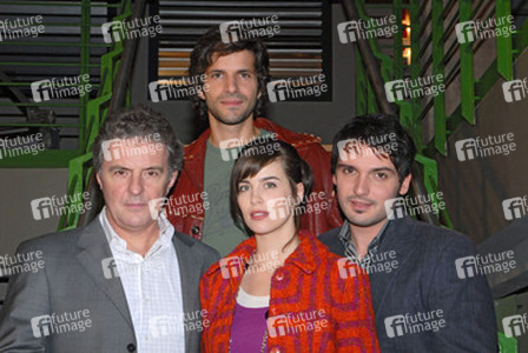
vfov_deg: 15.2
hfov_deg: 22.6
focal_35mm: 90
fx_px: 1322
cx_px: 264
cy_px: 176
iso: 400
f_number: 16
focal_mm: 60
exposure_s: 1/60
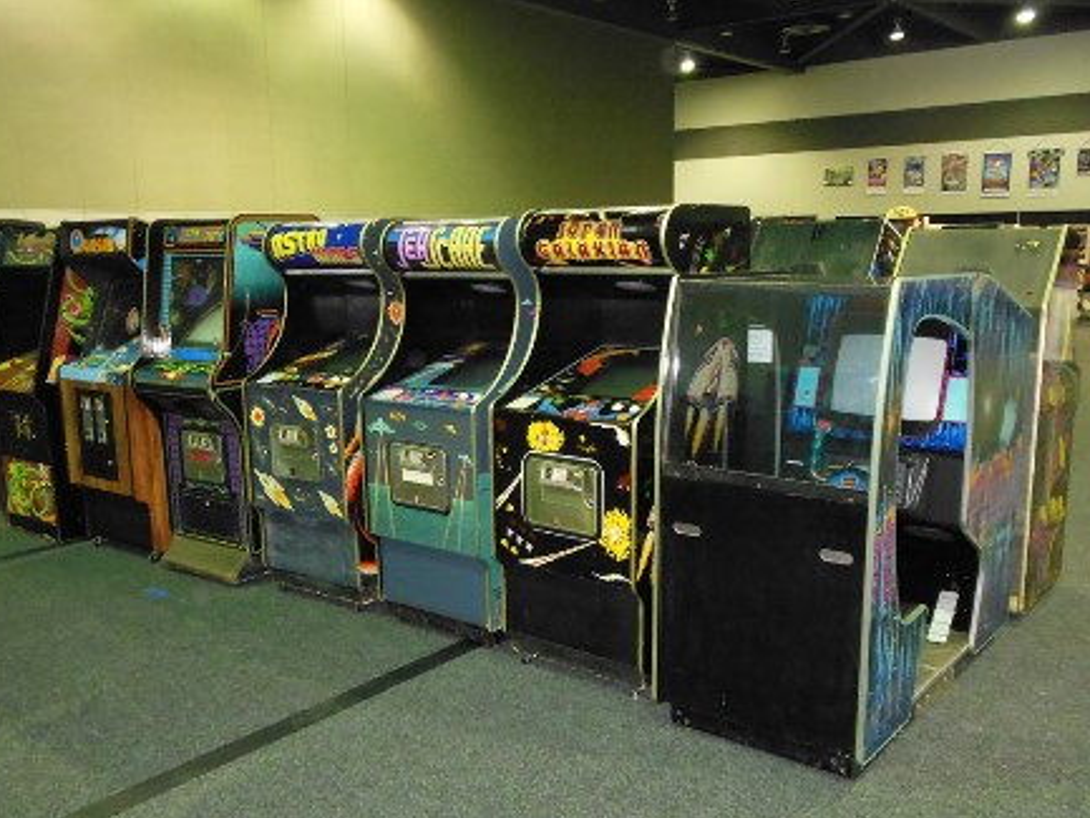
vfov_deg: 46.8
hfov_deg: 59.9
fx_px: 945
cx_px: 531
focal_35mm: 30
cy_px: 400
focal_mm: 5.2
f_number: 3.3
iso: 1600
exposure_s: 1/25
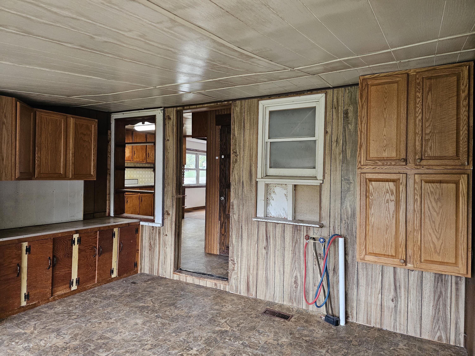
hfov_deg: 73.9
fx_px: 316
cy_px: 178
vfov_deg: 58.9
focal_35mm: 23
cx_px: 238
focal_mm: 6.3
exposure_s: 1/240
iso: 800
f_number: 1.7
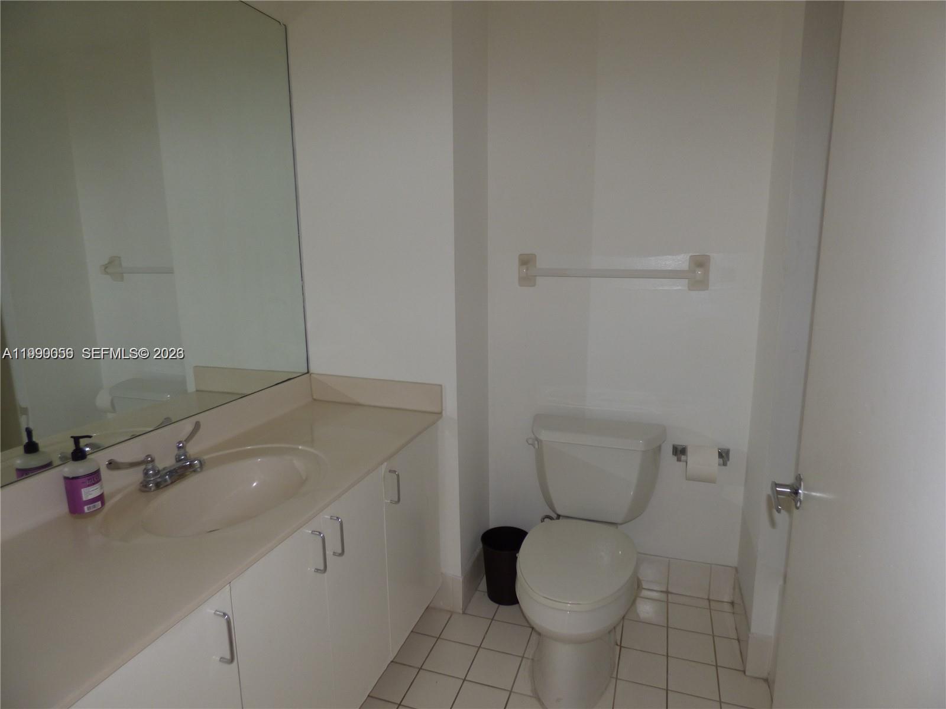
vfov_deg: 66.0
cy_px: 354
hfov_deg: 81.7
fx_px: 547
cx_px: 473
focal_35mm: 20
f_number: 2.8
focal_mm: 3.58
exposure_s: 1/40
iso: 100
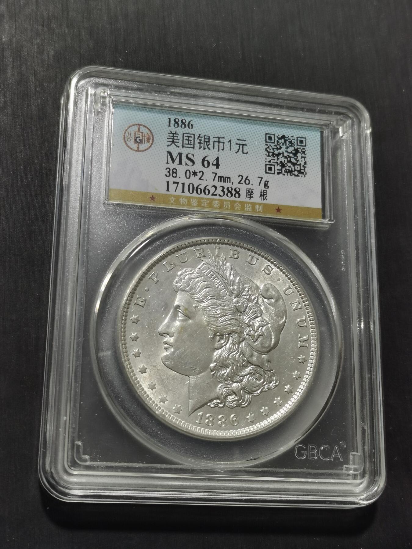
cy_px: 274
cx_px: 206
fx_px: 873
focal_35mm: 55
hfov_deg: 26.6
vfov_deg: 34.9
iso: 50
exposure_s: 1/100
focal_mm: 5.58
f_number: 1.8
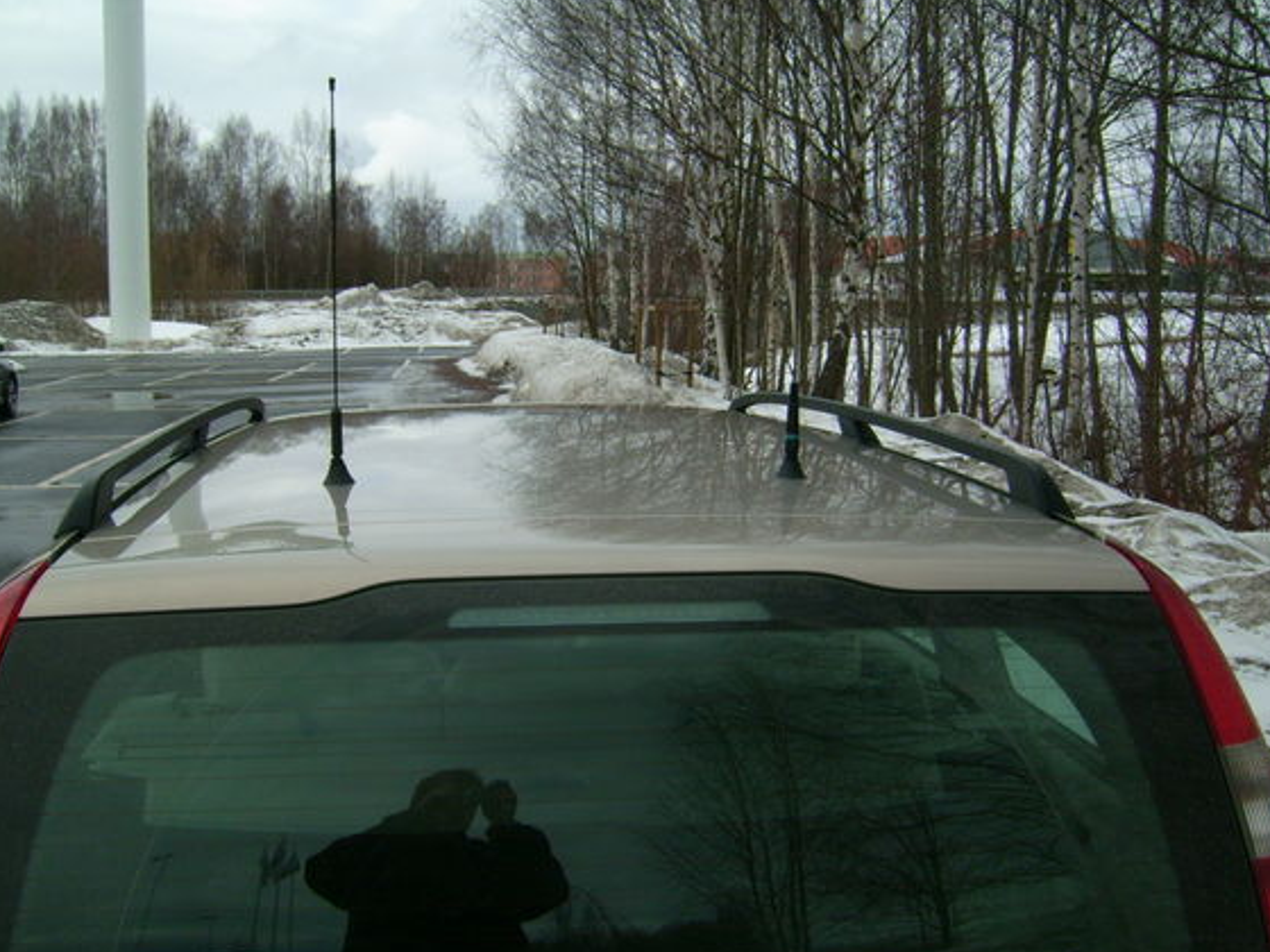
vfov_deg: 36.0
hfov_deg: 46.8
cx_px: 608
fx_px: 1468
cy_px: 490
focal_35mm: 40
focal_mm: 5.95
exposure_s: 1/272
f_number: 5.8
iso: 50
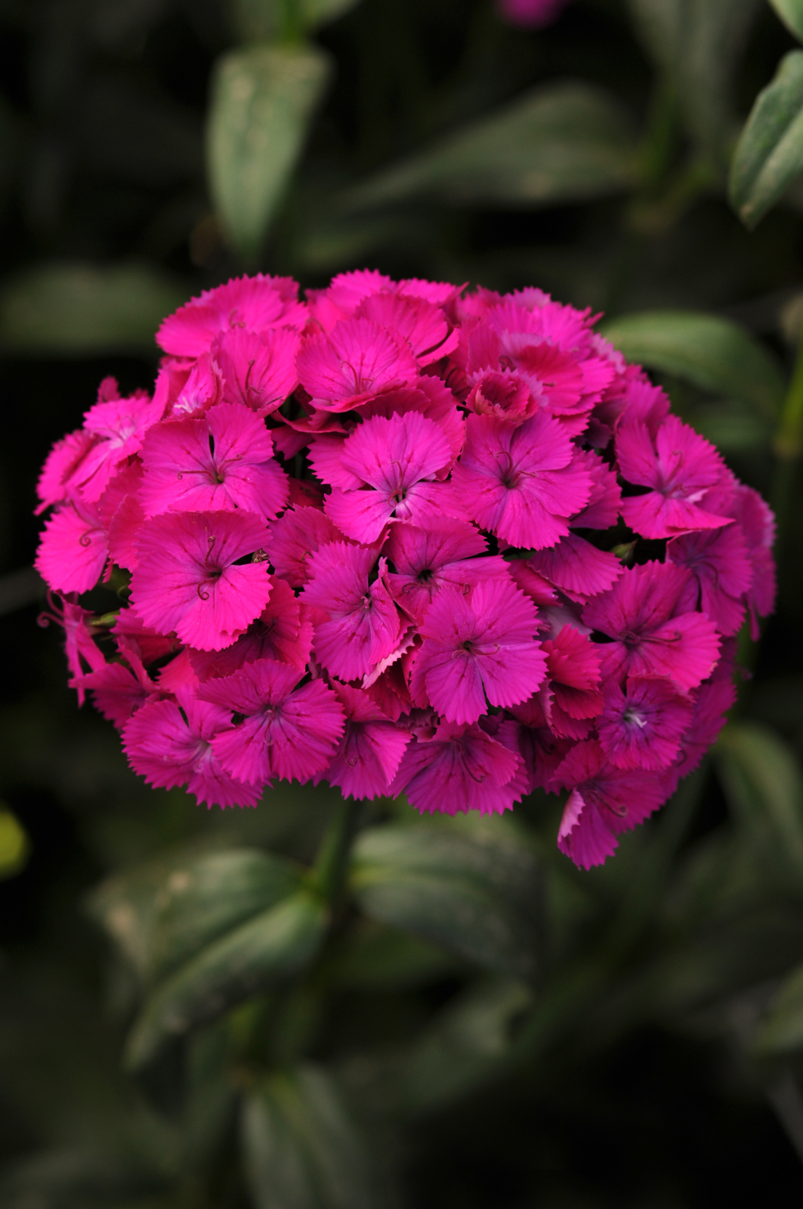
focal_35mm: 158
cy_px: 604
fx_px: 5282
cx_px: 402
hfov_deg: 8.7
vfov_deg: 13.1
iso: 200
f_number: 8
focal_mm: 105
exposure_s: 1/160
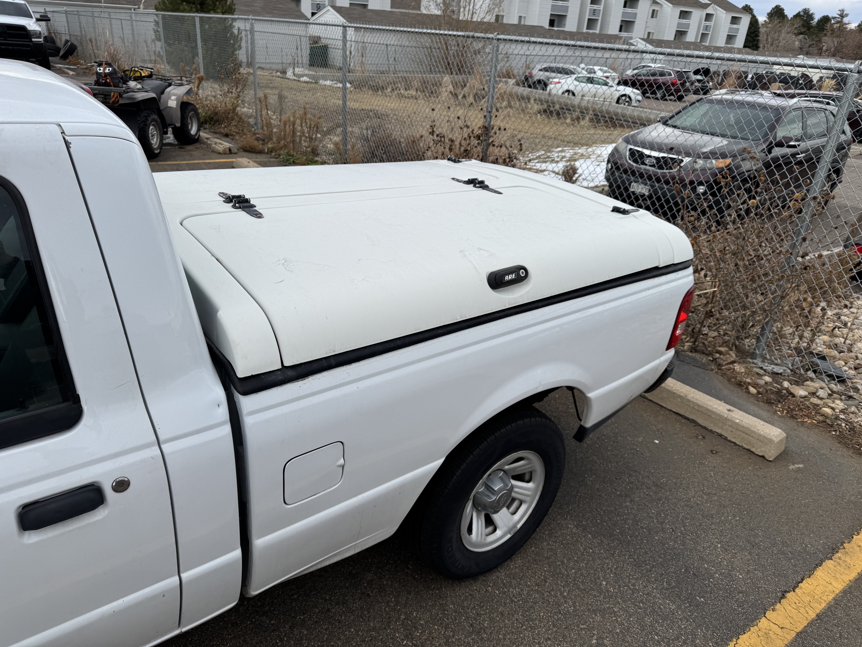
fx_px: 598
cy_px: 324
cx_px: 431
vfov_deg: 56.8
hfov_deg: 71.6
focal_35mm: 24
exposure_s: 1/1767
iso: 80
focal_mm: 6.76
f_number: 1.78
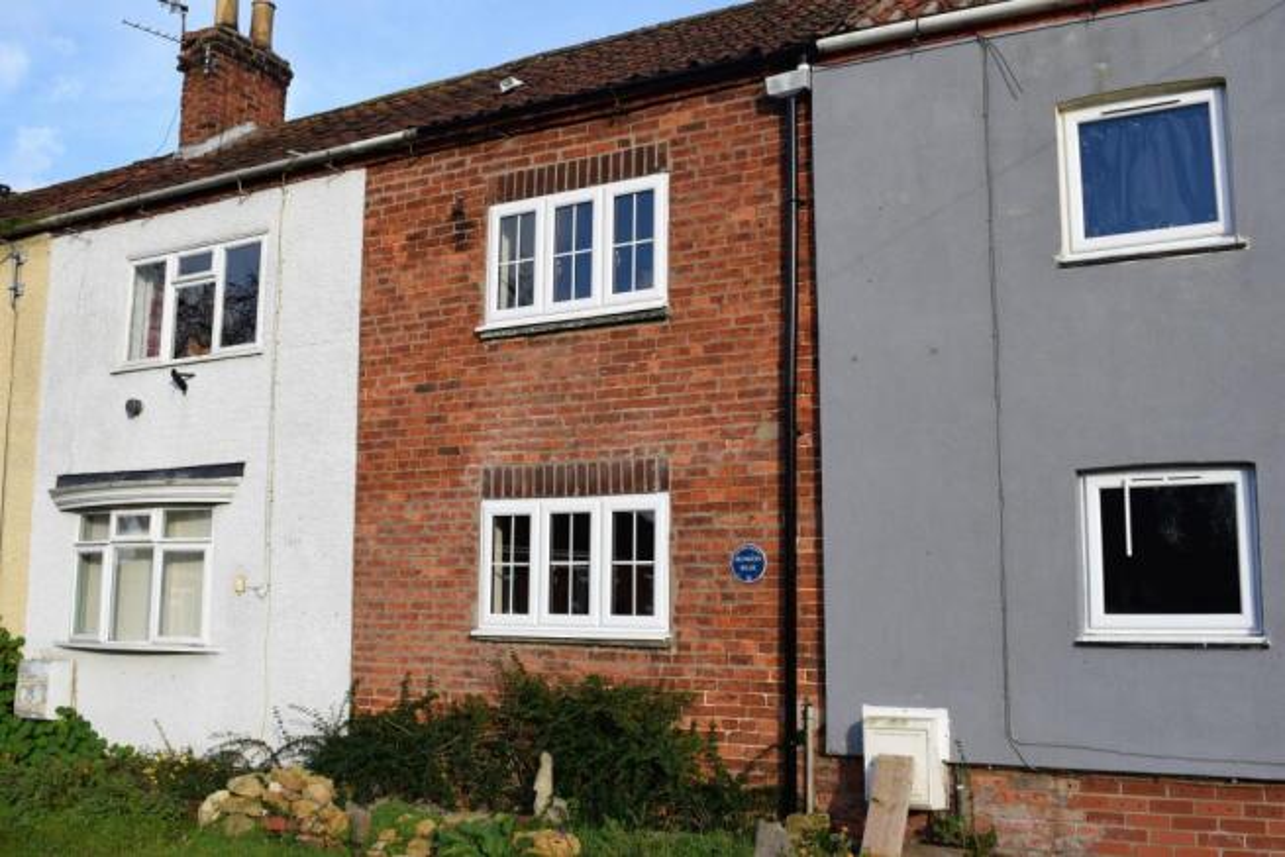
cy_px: 428
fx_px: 1232
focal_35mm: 34
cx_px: 642
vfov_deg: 38.4
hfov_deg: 55.1
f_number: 11
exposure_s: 1/500
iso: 500
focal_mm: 23
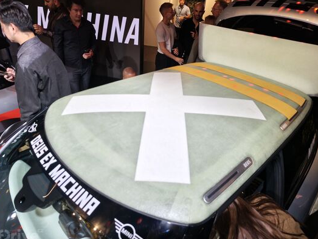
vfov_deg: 56.9
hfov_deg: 71.6
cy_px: 122
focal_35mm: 24
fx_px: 221
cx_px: 159
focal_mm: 8.72
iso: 250
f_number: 1.63
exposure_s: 1/101
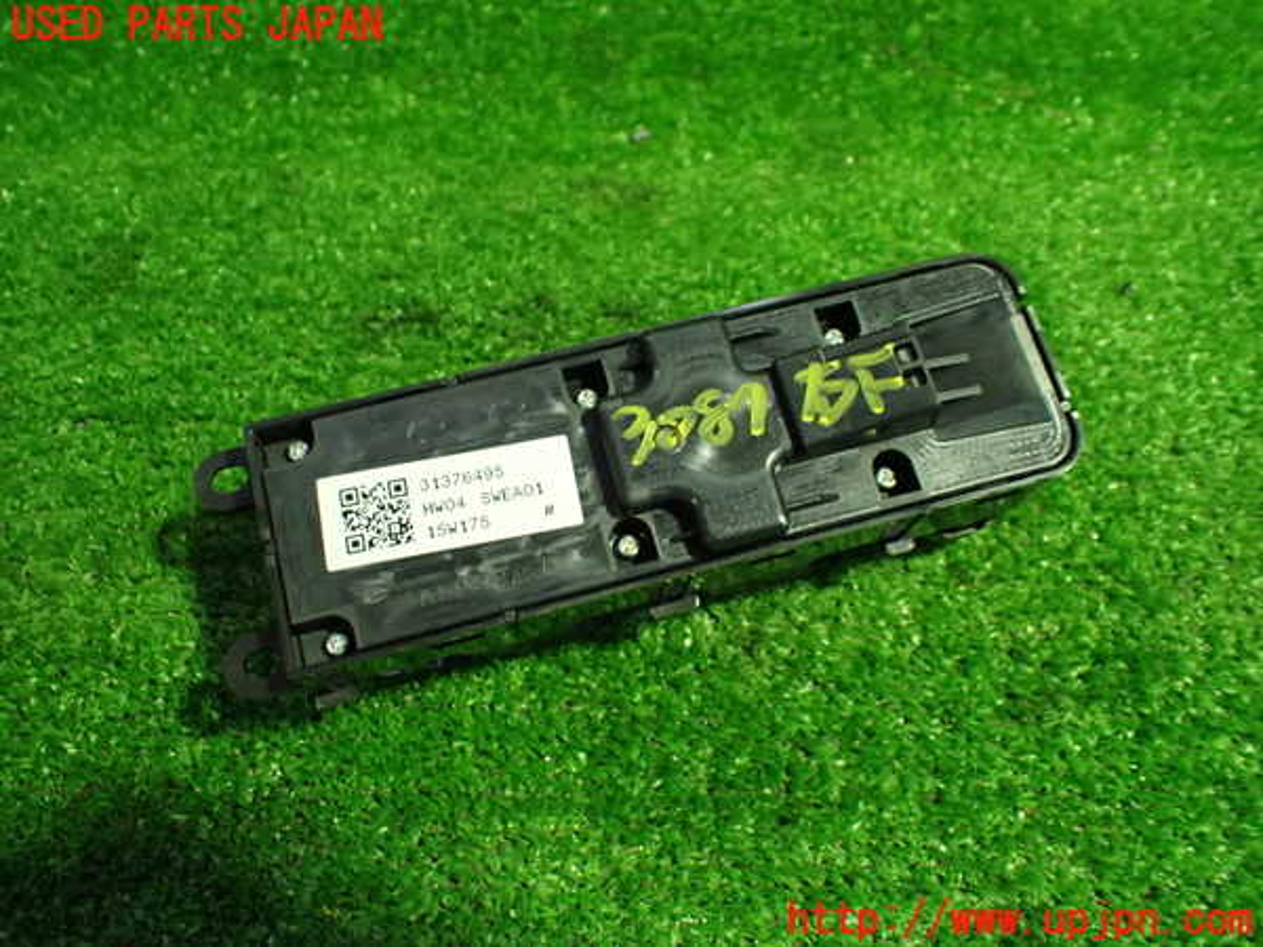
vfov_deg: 46.8
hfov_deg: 60.0
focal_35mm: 30
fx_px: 1095
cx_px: 632
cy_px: 474
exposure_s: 1/100
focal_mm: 5.4
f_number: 2.3
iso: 800
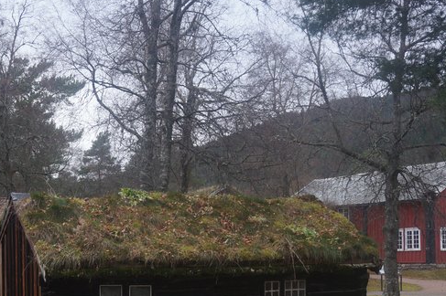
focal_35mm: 69
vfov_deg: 19.6
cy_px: 215
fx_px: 854
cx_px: 118
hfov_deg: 28.9
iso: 400
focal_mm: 28
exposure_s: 1/160
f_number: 4.5
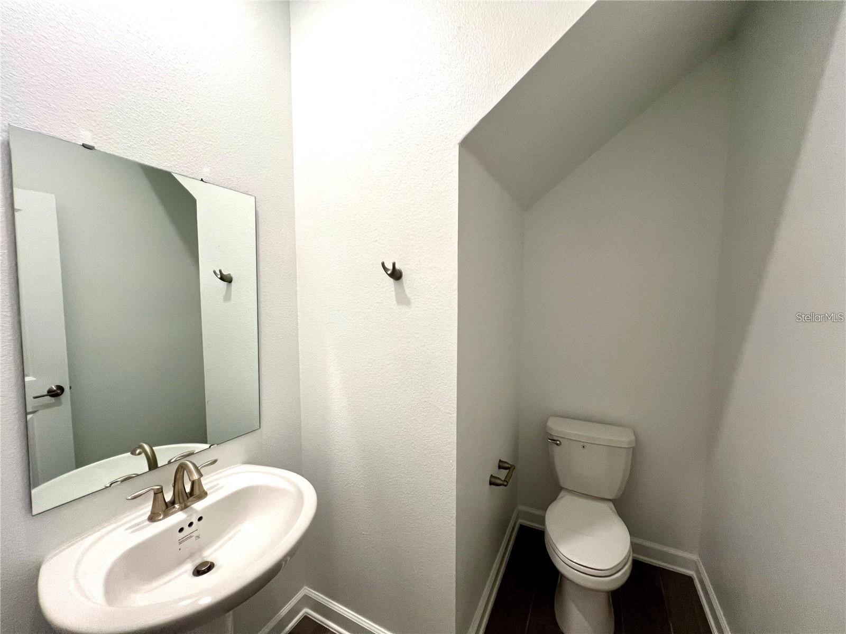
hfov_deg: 106.2
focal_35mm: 13
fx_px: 318
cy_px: 317
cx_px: 423
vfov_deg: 89.9
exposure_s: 1/120
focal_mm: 1.57
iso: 160
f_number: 1.8
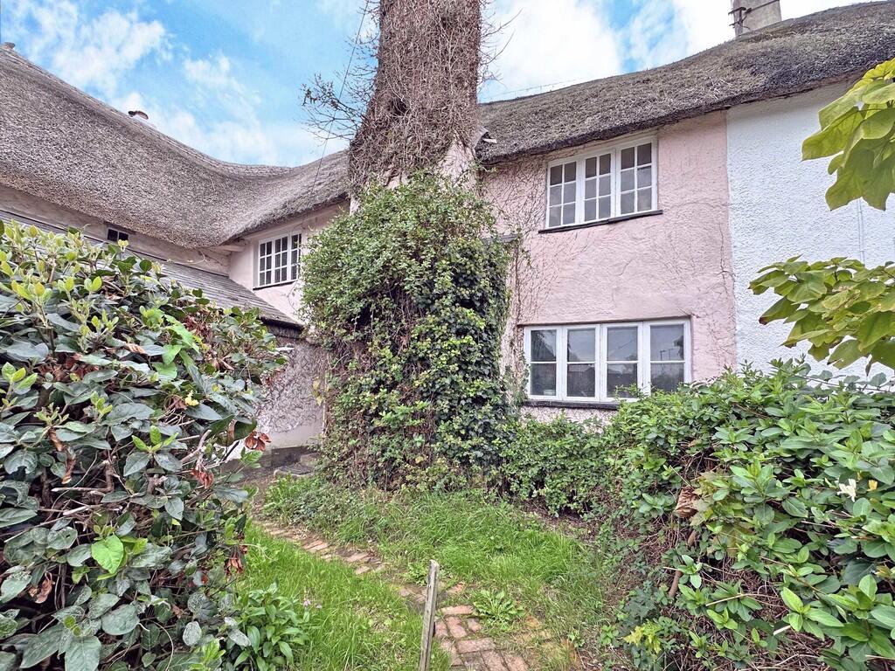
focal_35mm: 14
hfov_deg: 102.1
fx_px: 362
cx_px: 448
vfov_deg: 85.7
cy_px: 336
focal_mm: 2.22
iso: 40
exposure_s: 1/272
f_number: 2.2
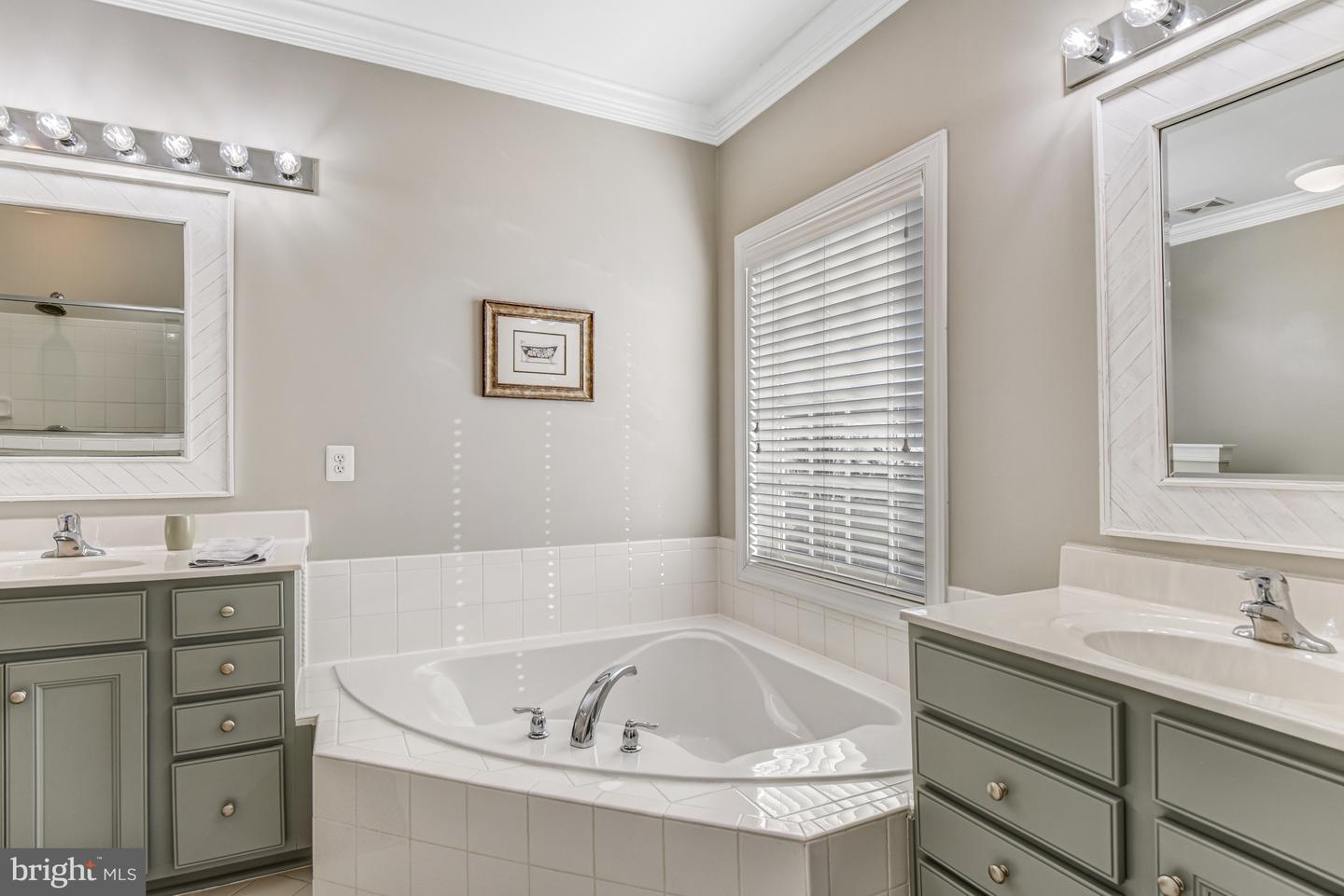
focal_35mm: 17
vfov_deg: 70.5
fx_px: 635
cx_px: 672
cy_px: 448
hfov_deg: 93.3
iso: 400
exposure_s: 1/320
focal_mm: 17
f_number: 8
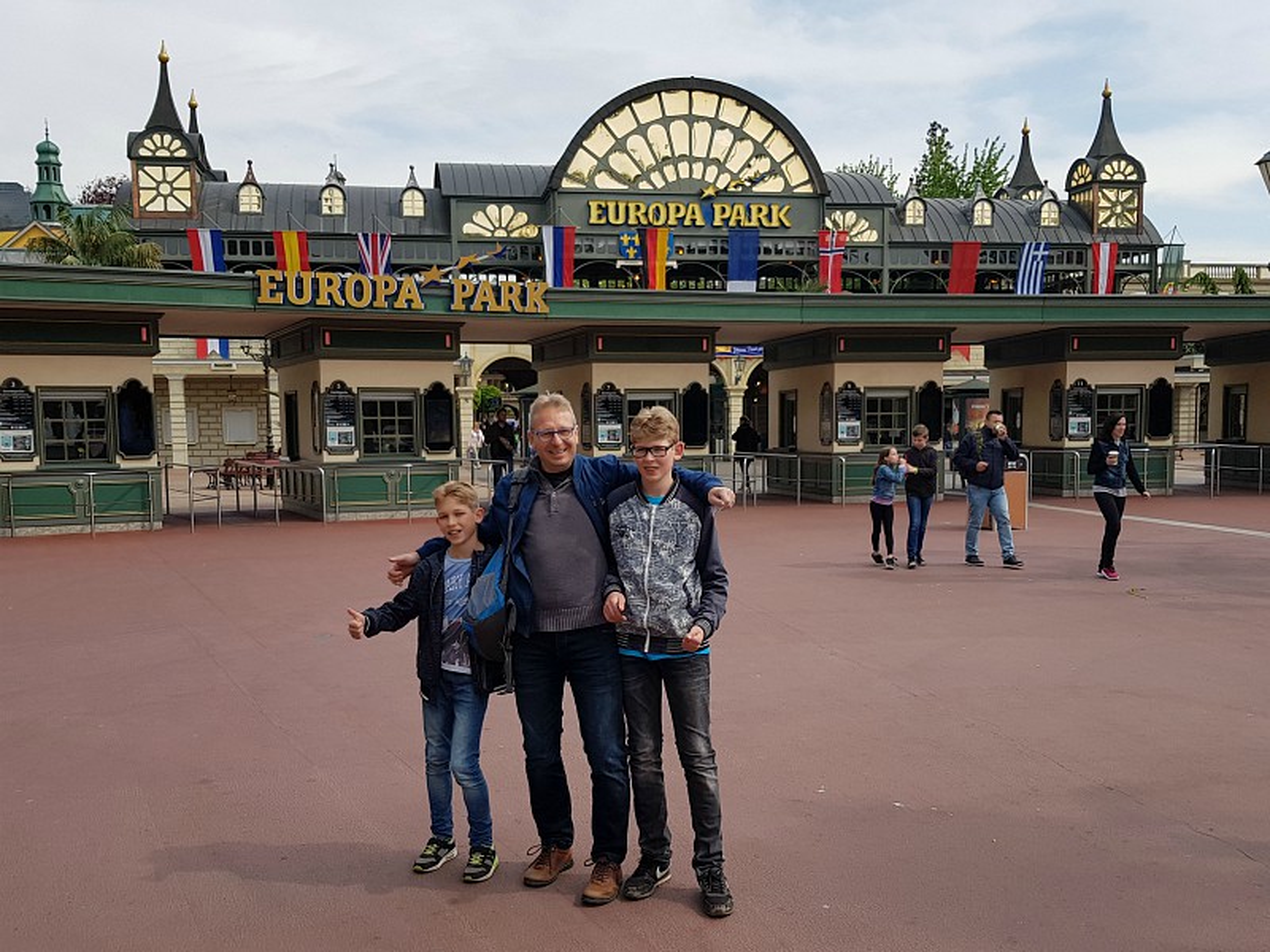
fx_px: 954
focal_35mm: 26
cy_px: 476
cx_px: 635
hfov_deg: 67.3
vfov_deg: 53.1
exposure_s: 1/1816
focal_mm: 4.2
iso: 40
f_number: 1.7
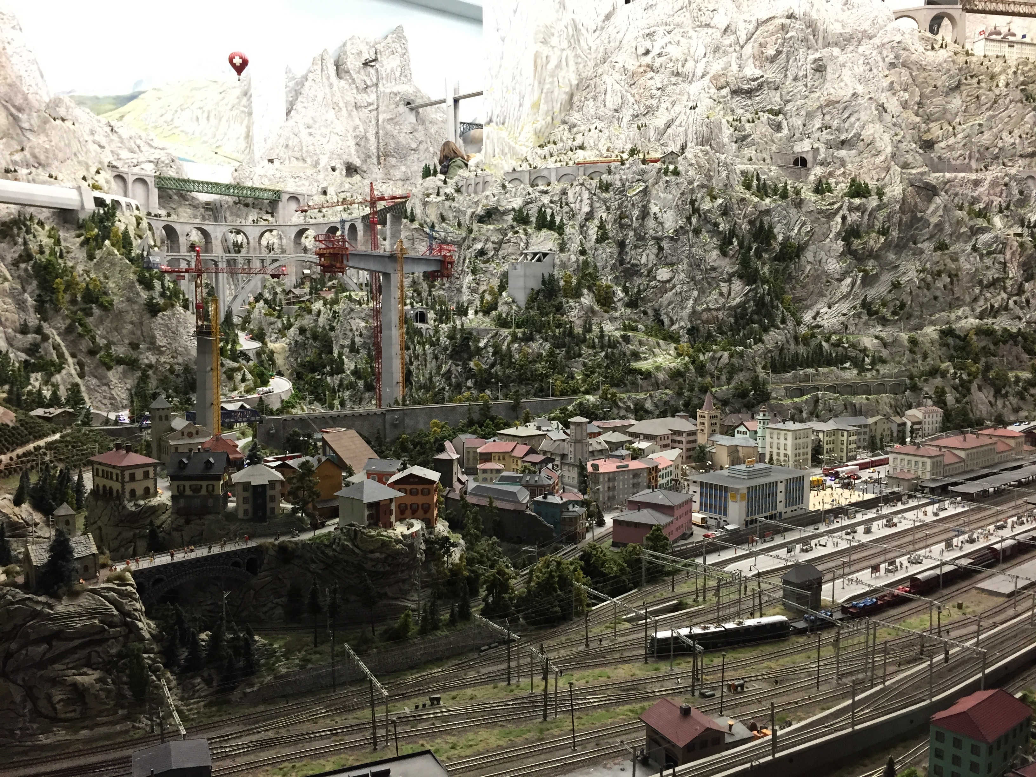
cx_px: 518
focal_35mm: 29
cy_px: 388
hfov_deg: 61.7
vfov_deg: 48.2
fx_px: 868
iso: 100
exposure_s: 1/30
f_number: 2.2
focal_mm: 4.15
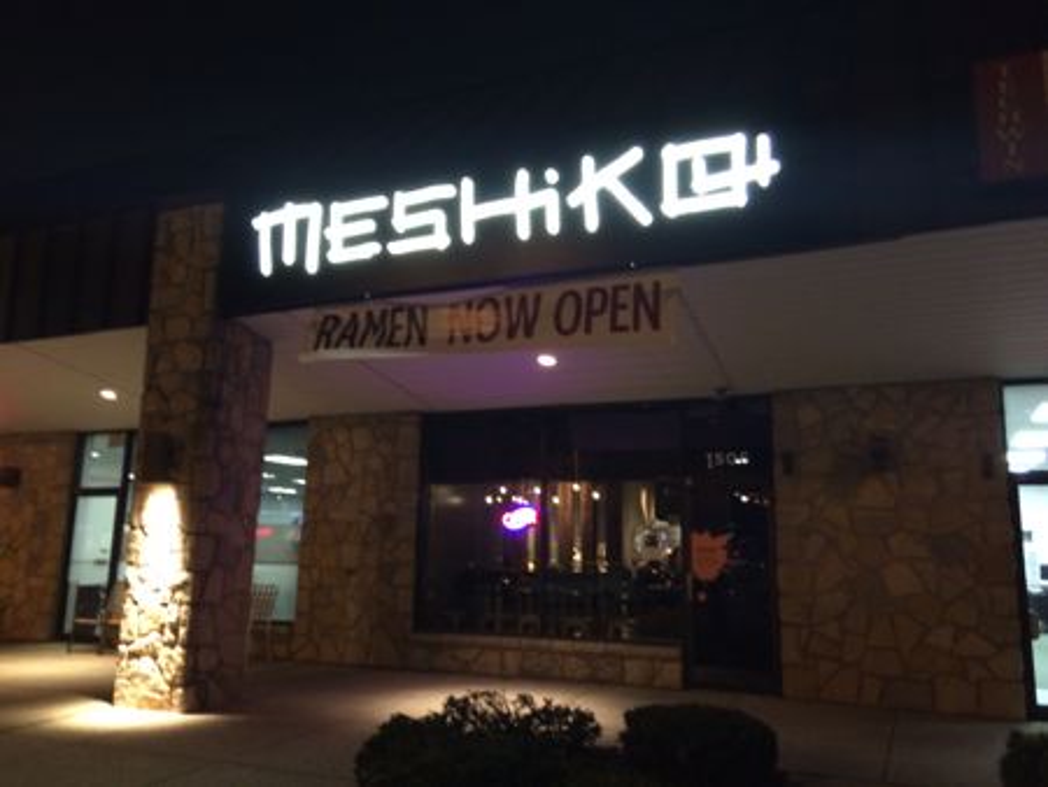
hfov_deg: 61.6
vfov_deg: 48.3
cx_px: 524
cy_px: 394
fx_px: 878
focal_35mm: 29
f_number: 2.2
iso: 250
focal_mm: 4.15
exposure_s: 1/17
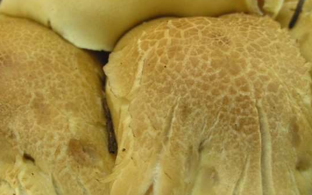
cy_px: 83
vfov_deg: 17.2
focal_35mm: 76
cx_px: 147
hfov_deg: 27.1
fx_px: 646
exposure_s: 1/17.1
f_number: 3.5
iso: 200
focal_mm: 8
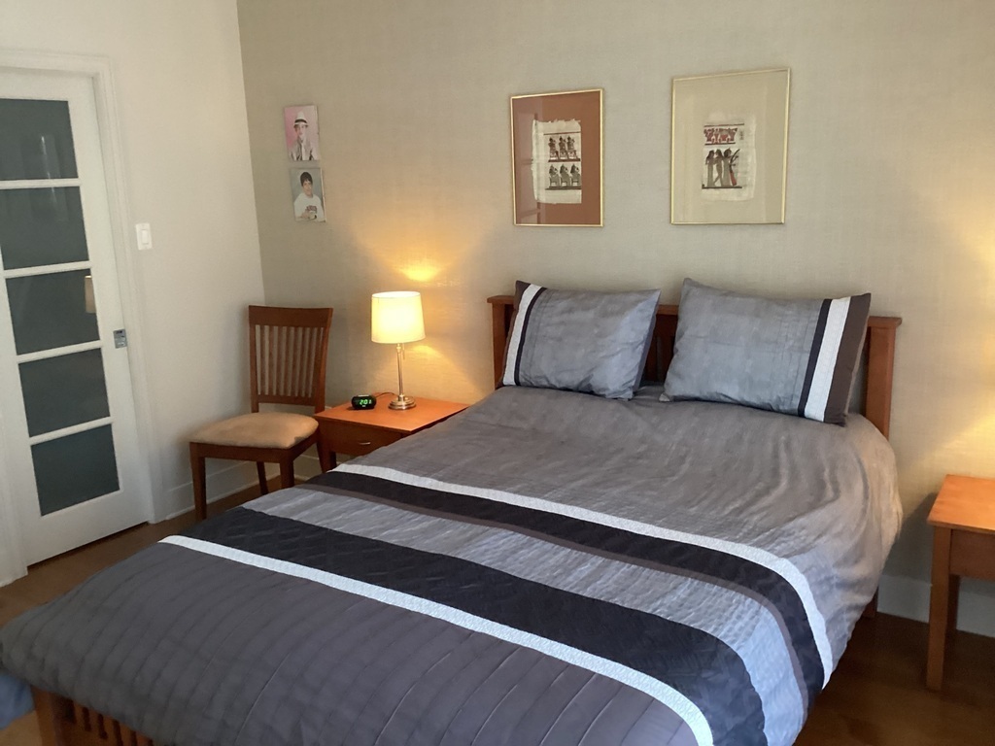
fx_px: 891
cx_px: 498
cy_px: 373
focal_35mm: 31
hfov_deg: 58.4
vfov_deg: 45.4
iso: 320
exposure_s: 1/40
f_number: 2.4
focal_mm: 3.3
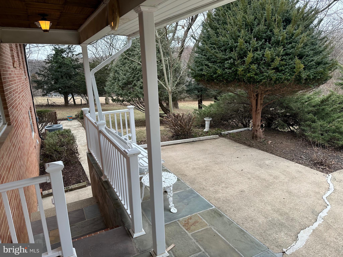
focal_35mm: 24
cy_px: 128
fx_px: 238
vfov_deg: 56.8
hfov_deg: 71.6
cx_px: 172
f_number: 1.78
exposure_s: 1/458
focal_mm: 6.86
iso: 80
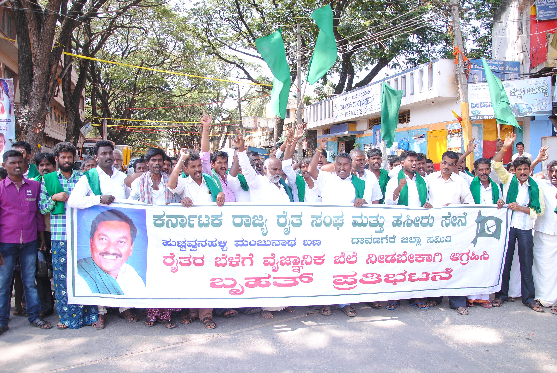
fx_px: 418
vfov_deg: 48.0
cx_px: 278
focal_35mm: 27
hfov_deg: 67.3
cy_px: 186
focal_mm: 18
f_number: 3.5
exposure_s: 1/200
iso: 200
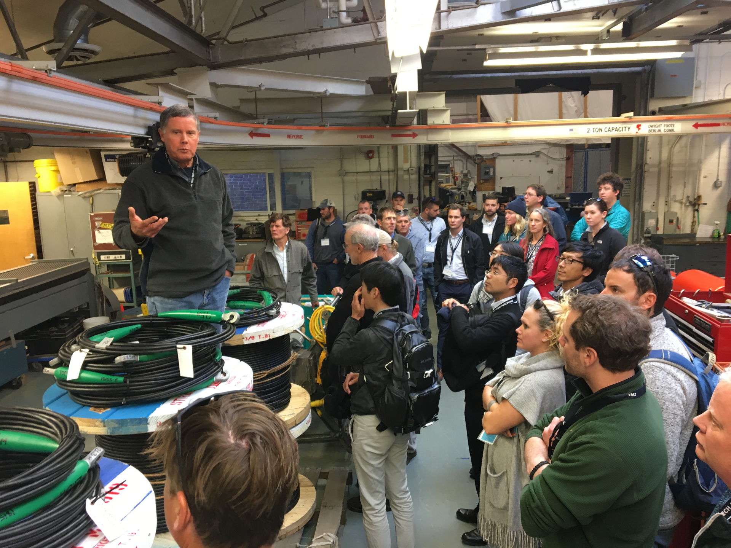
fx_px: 612
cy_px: 274
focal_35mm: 29
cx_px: 366
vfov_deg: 48.2
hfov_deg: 61.7
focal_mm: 4.15
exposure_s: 1/30
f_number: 2.2
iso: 64
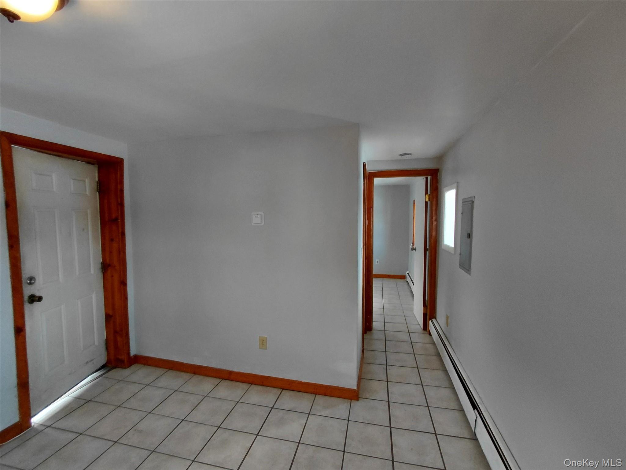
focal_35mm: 16
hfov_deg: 94.5
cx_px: 313
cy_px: 235
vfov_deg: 78.1
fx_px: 289
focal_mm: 1.64
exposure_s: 1/60
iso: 80
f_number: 2.2
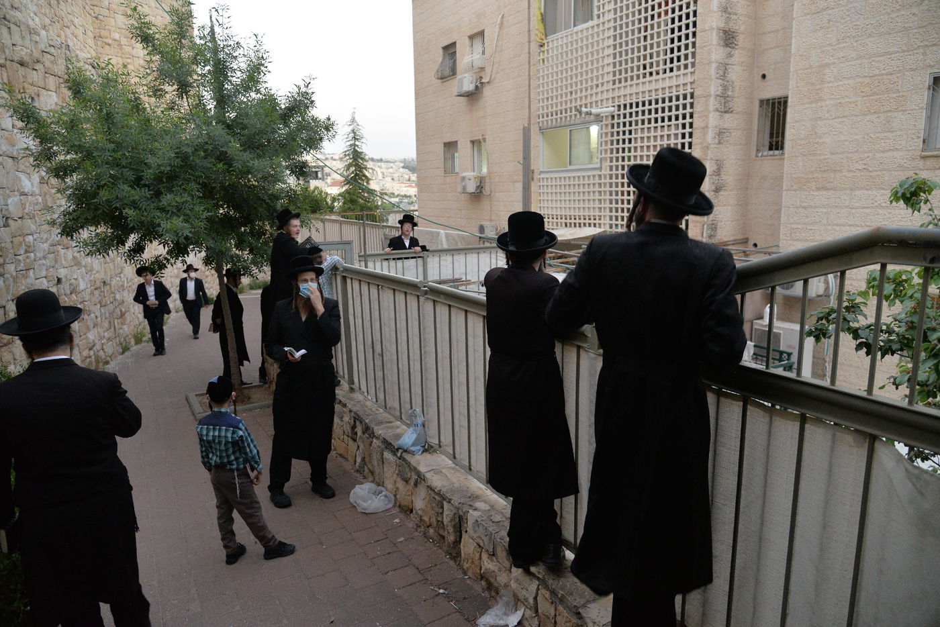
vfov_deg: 53.2
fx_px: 627
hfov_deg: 73.7
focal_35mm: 24
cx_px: 470
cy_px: 314
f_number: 4
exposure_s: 1/80
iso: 2000
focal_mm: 24
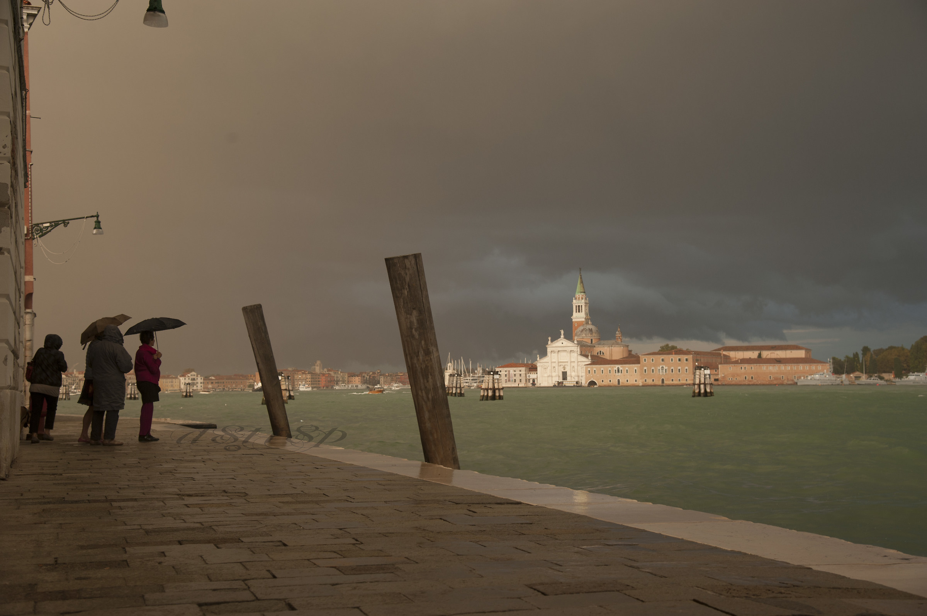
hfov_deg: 39.6
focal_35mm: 50
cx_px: 464
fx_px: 1286
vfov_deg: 26.9
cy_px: 308
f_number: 5.6
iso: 200
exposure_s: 1/60
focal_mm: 50
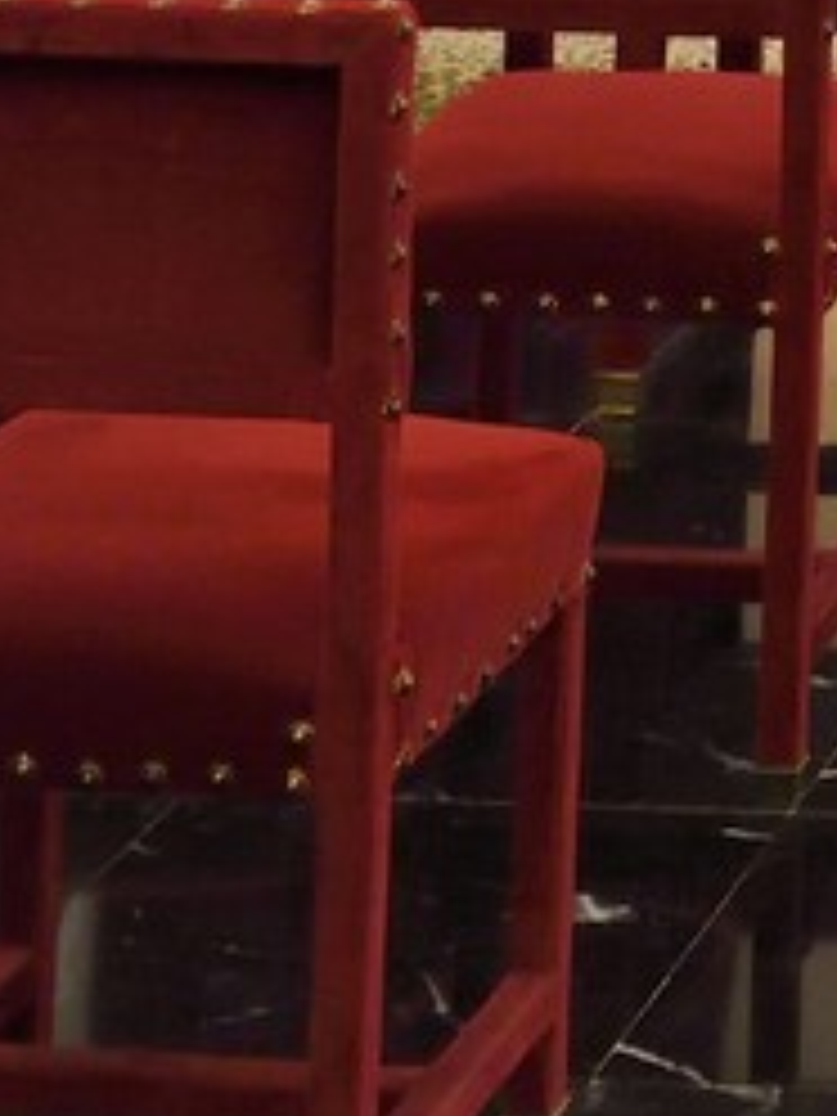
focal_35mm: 149
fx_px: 4804
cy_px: -1521
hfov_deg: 8.9
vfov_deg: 11.2
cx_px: 2061
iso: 3200
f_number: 4.5
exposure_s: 1/60
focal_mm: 24
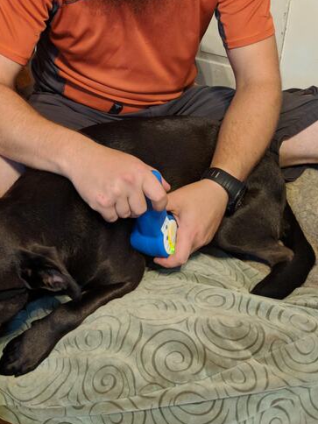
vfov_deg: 42.5
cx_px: 79
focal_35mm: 43
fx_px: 527
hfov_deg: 32.9
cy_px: 106
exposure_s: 1/28.4
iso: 955
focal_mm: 4.67
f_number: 2
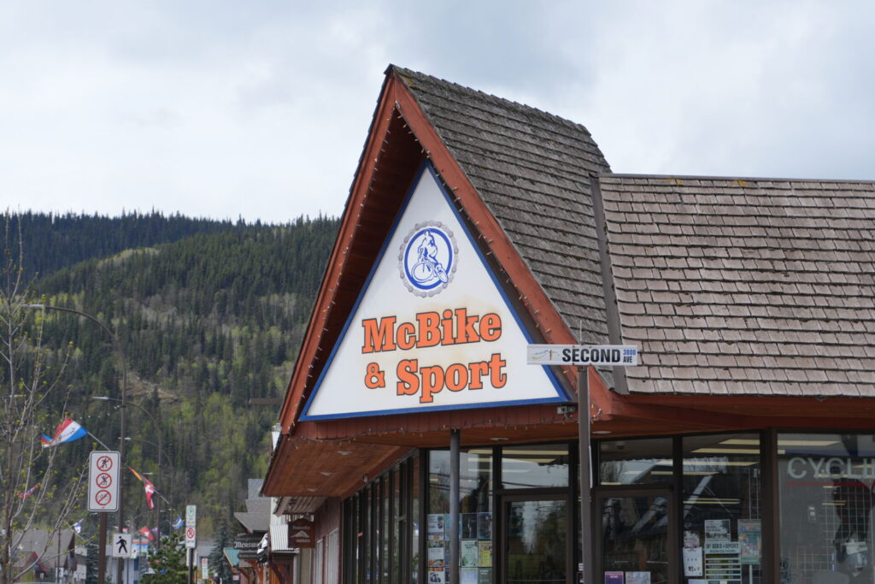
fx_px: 1823
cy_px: 292
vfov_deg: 18.2
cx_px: 438
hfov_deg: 27.0
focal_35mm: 75
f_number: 5.6
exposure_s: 1/400
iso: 100
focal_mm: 50
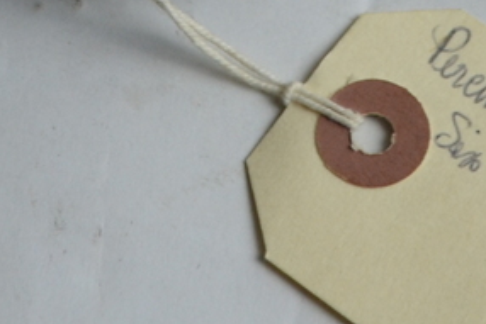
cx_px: 333
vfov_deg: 5.7
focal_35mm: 235
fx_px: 3174
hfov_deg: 8.7
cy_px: -288
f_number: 4.5
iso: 400
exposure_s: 1/30
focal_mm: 28
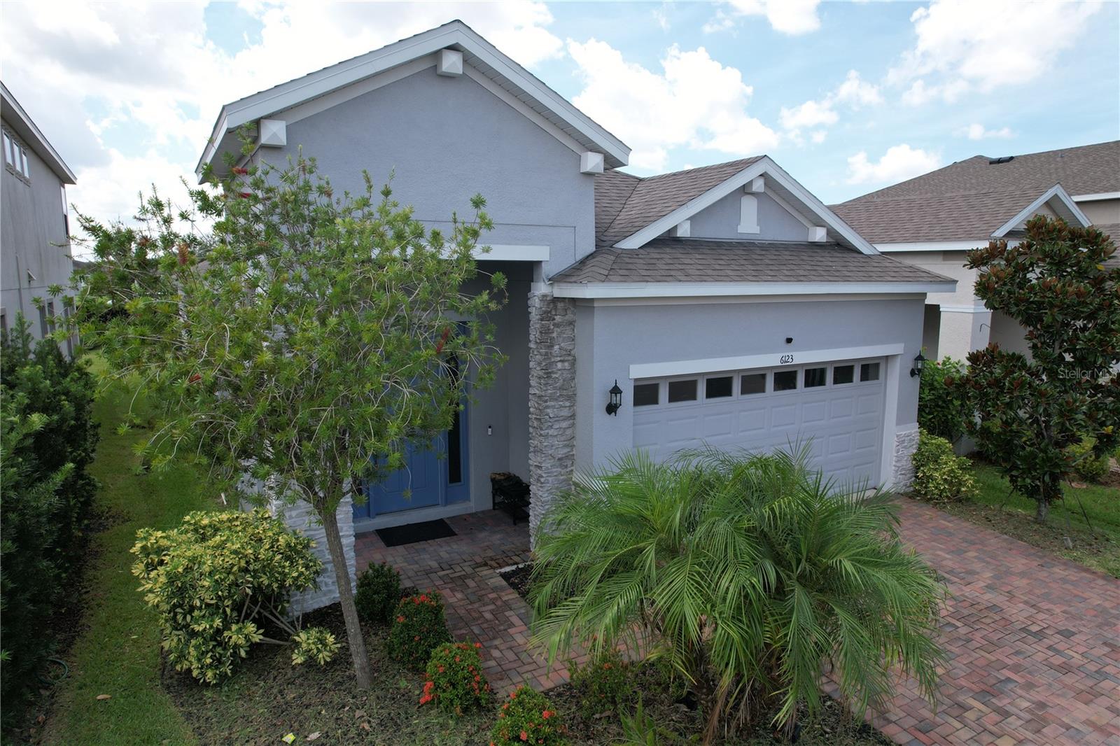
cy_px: 373
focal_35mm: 22
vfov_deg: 57.2
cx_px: 560
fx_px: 684
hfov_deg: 78.6
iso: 100
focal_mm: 8.38
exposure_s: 1/1000
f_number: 2.8
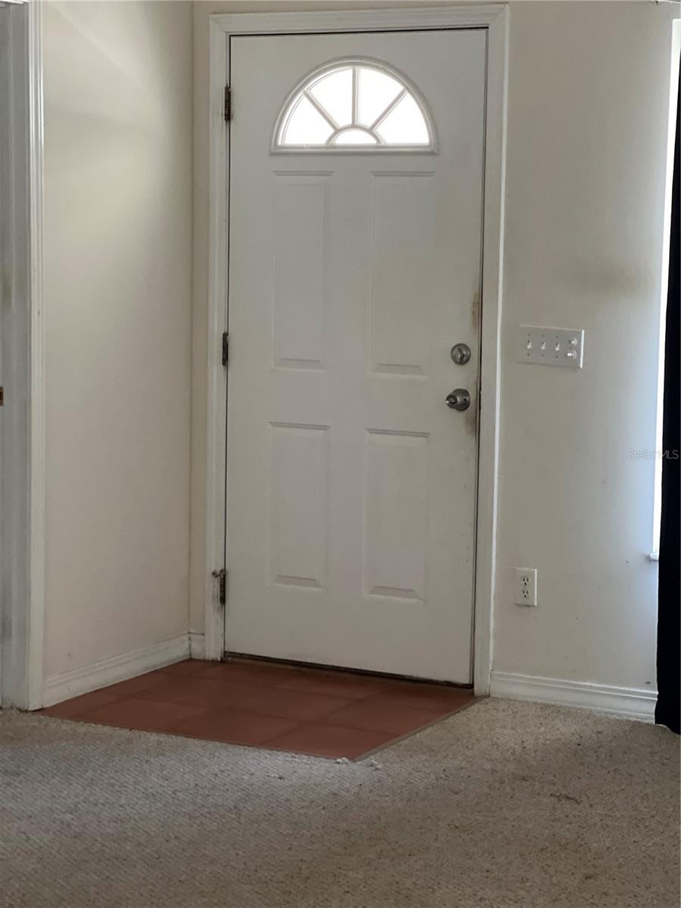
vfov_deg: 25.3
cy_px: 454
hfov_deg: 19.1
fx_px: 2020
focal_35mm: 77
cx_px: 340
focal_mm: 9
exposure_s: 1/40
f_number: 2.8
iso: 320
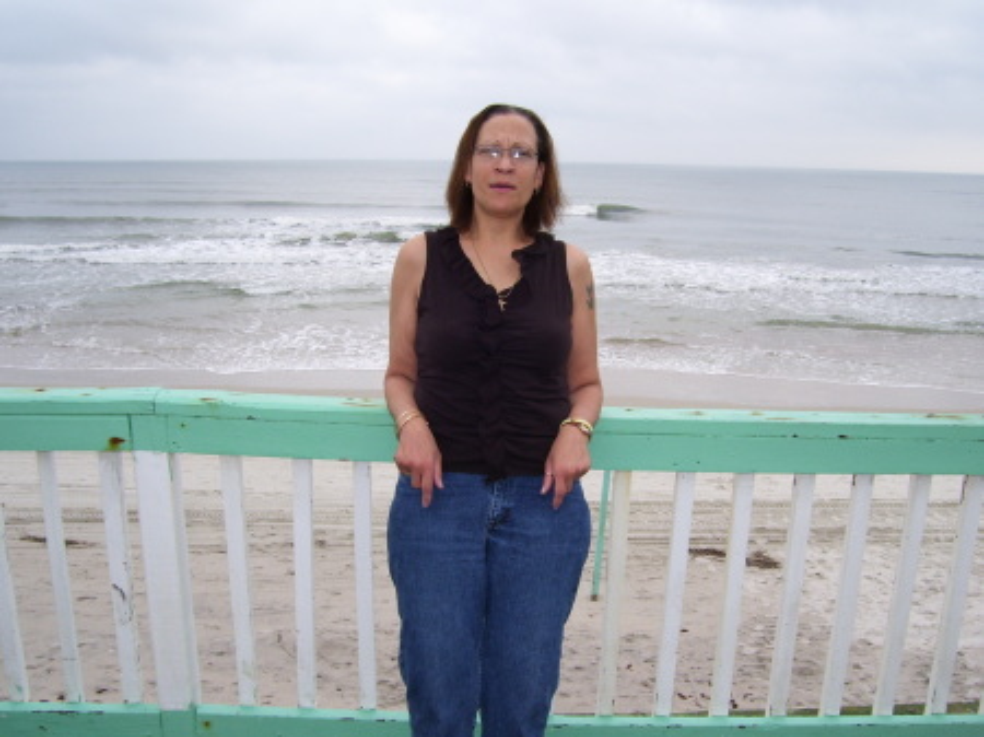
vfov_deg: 38.6
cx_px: 492
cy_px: 368
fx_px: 1051
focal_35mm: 37
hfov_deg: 50.2
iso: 80
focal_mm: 6
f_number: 4.8
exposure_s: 1/350
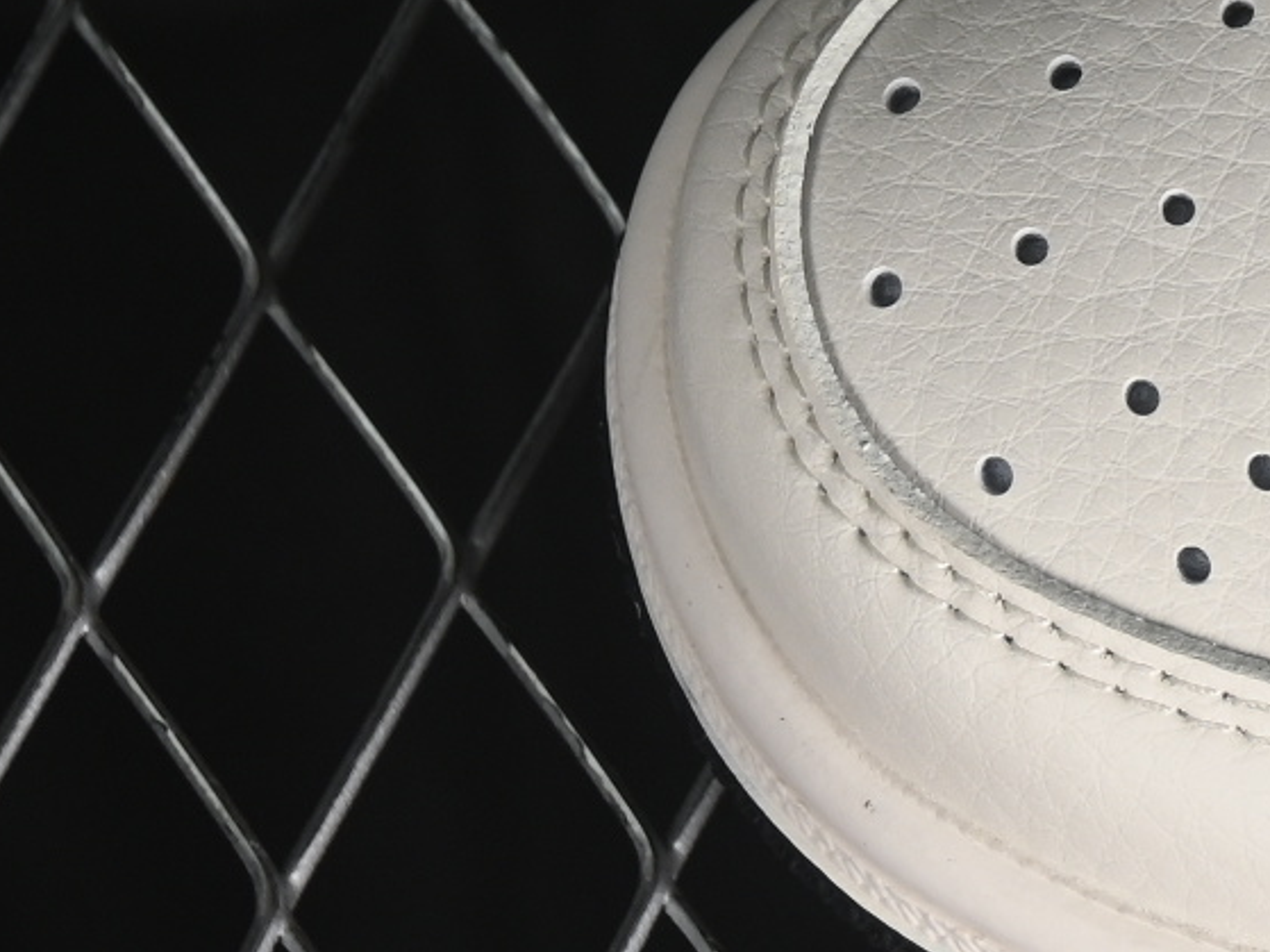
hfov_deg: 5.4
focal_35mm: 359
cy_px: -629
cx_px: 2883
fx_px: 13168
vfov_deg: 4.1
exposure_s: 1/100
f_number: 7.1
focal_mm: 50
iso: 160
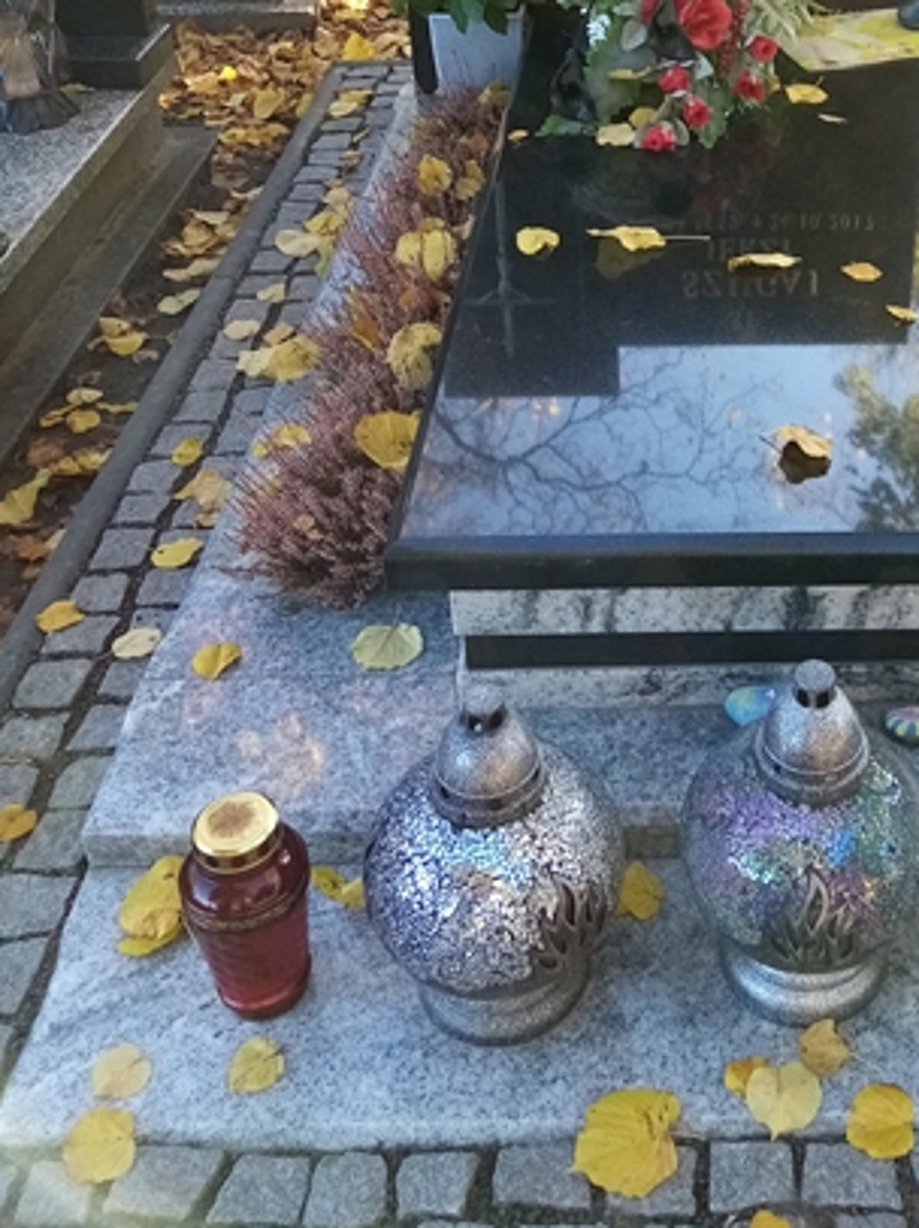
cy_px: 269
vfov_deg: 43.9
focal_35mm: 41
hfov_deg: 34.2
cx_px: 719
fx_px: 1453
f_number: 1.8
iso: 107
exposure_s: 1/111
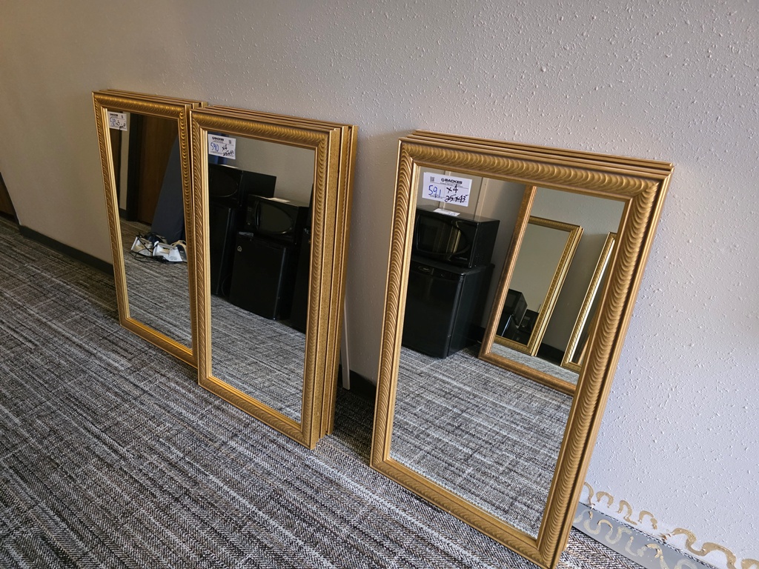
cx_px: 380
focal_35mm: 23
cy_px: 284
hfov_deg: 73.9
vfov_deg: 58.9
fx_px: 504
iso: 1600
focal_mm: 6.3
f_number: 1.7
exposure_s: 1/60
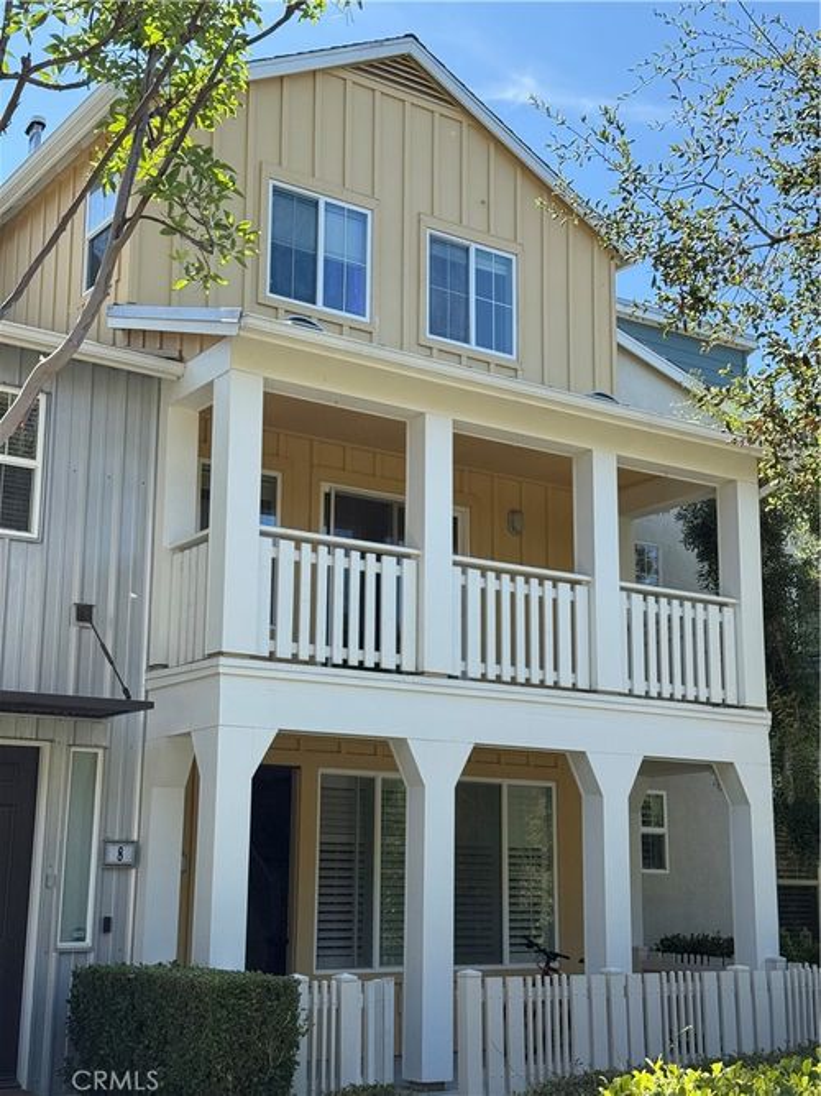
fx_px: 1518
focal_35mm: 48
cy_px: 548
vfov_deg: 39.7
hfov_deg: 30.3
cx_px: 410
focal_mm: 6.76
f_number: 1.78
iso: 80
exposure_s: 1/1429
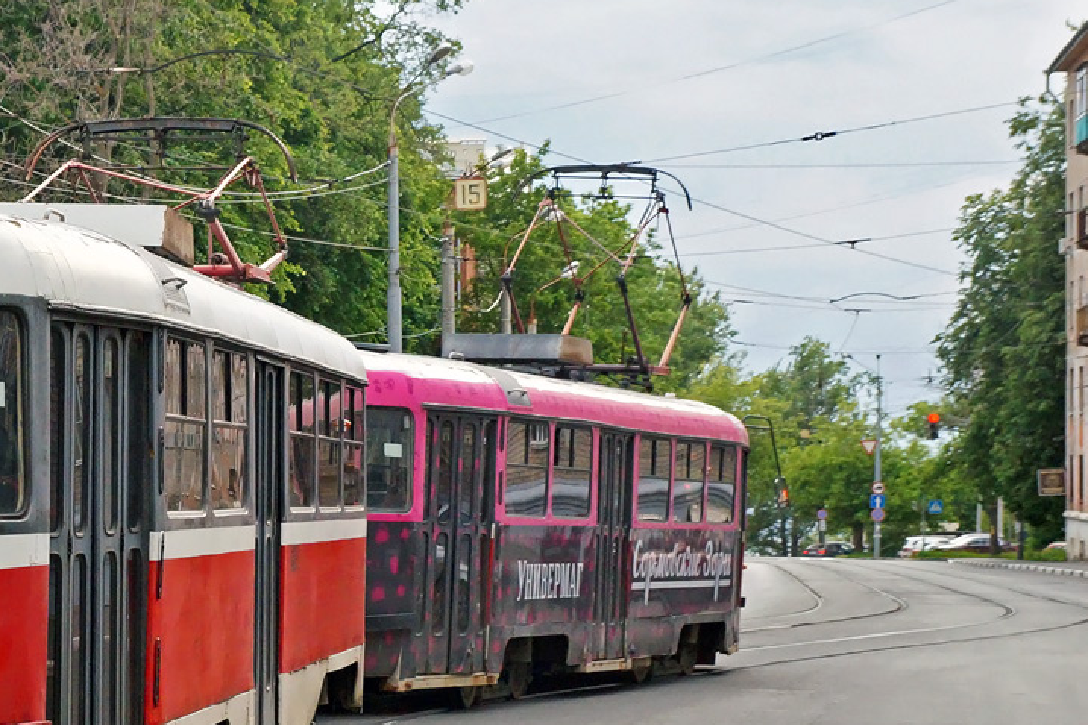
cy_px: 414
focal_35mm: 88
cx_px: 181
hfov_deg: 22.8
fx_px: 2654
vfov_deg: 15.6
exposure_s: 1/320
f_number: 8
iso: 800
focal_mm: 35
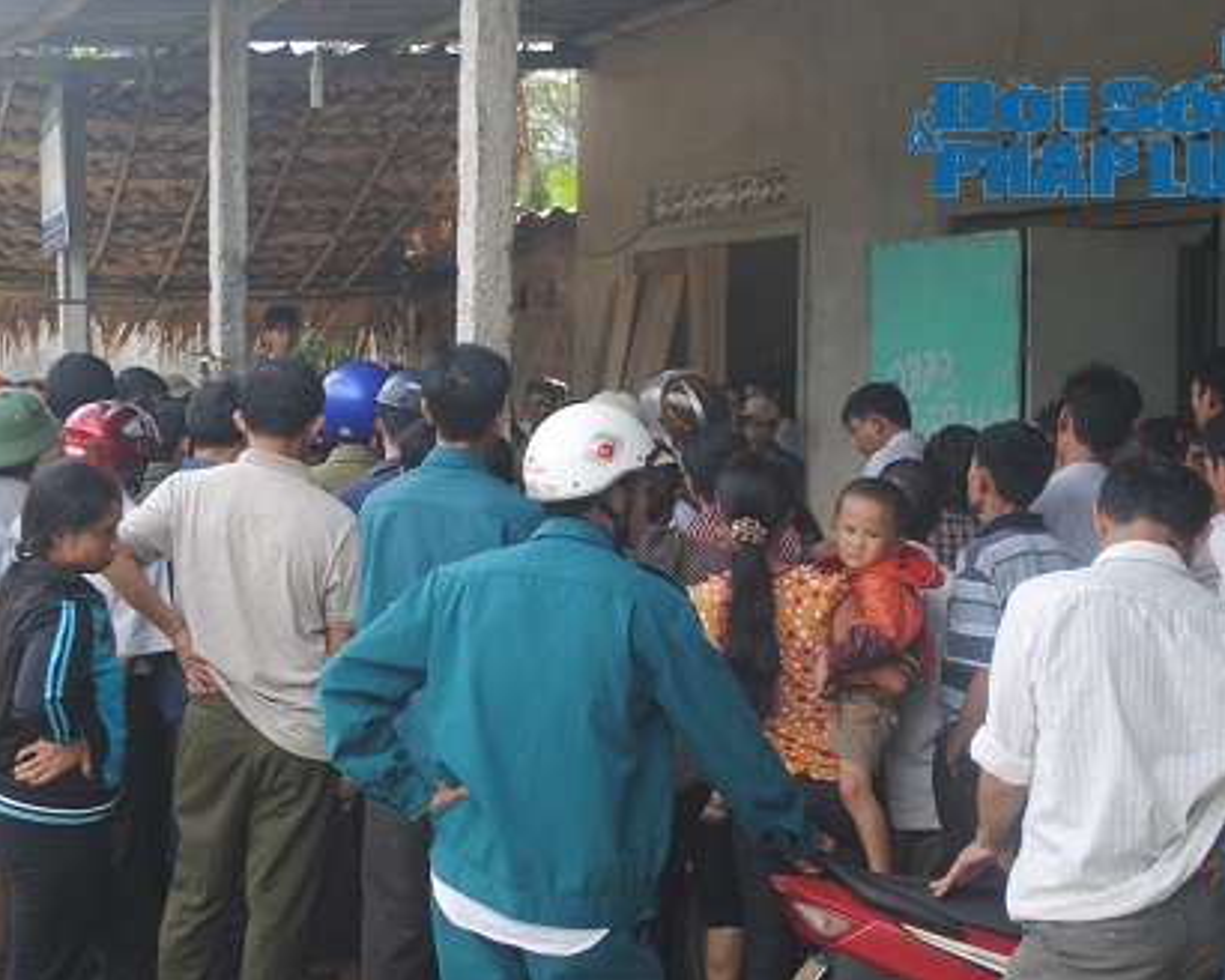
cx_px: 690
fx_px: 1994
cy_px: 487
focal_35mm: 55
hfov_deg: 34.1
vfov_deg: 27.6
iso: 100
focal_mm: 32
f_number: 5.6
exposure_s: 1/125
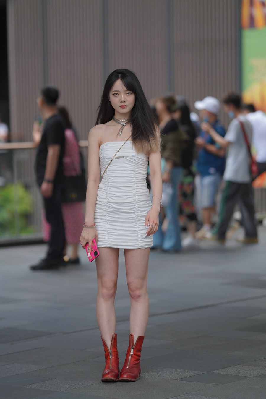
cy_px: 200
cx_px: 133
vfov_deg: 15.2
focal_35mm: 135
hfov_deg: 10.2
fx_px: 1496
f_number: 2.2
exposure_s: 1/2000
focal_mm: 135
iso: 500
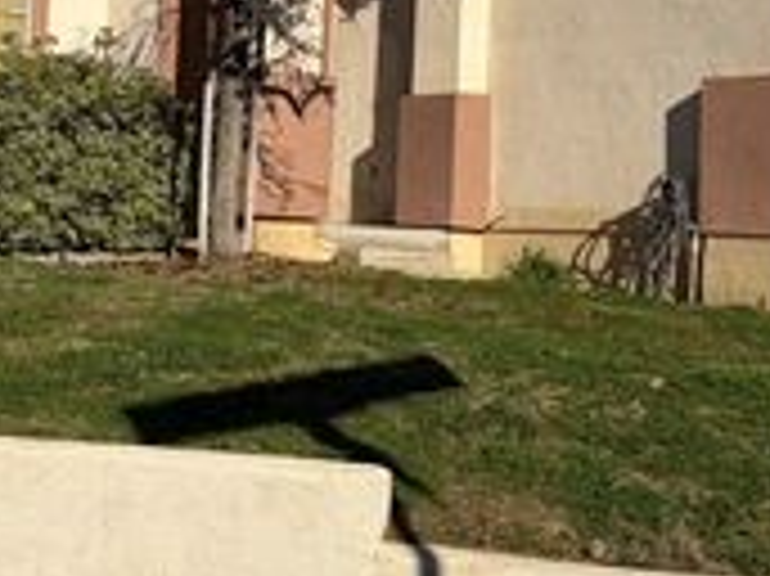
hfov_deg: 25.6
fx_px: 1689
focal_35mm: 76
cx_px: 297
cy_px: 74
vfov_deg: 19.1
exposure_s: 1/8850
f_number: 1.6
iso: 50
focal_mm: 5.96
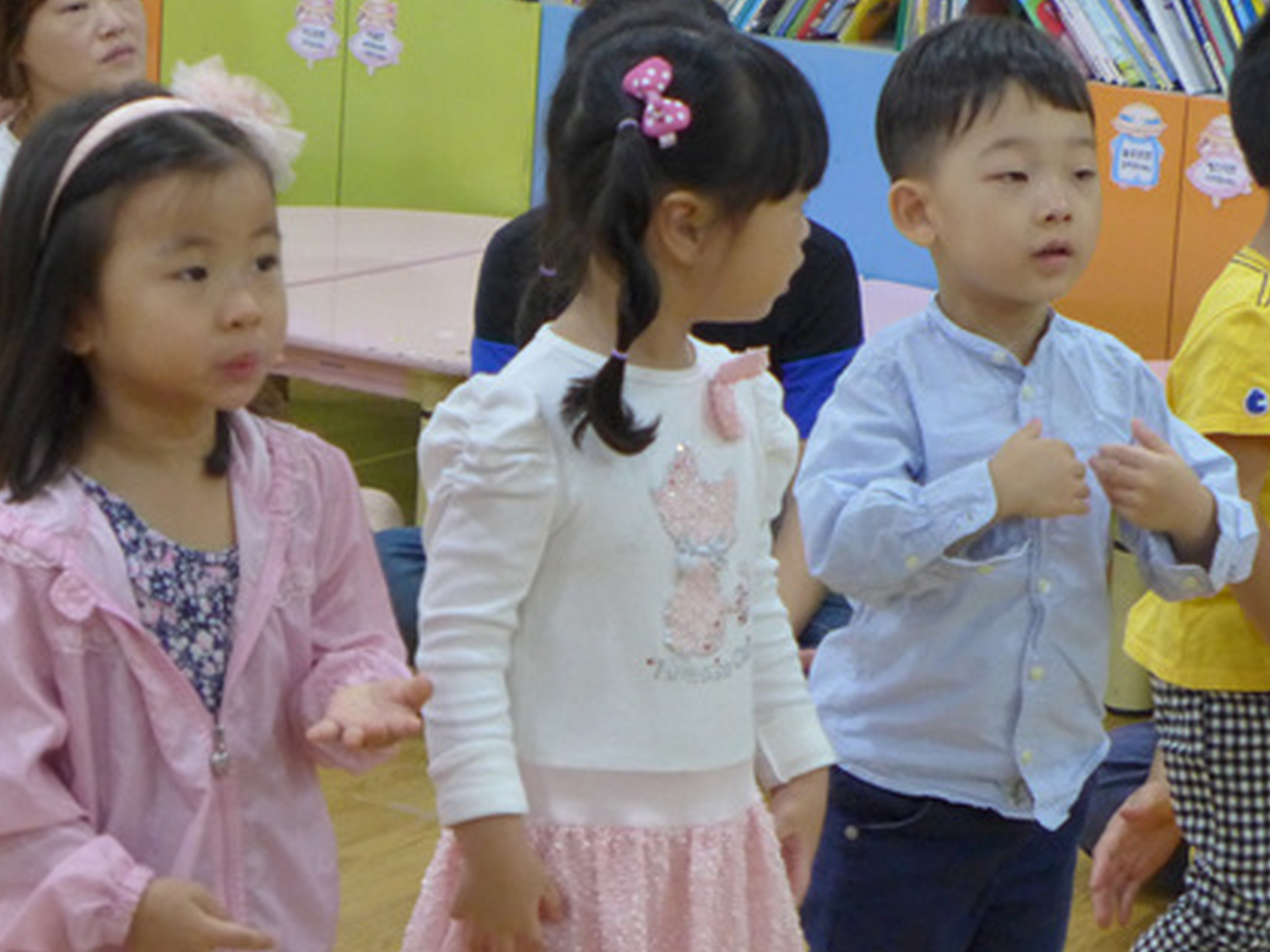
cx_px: 732
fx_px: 5026
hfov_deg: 14.4
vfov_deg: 10.8
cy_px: 366
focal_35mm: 137
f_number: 2.3
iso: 800
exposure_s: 1/250
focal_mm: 17.7
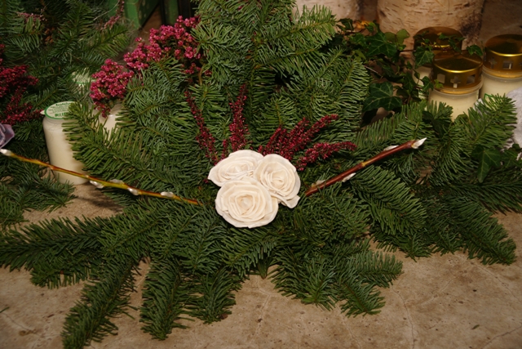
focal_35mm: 67
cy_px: 174
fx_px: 972
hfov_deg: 30.1
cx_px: 261
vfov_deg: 20.3
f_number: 4.5
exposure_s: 1/400
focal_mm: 45
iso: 200
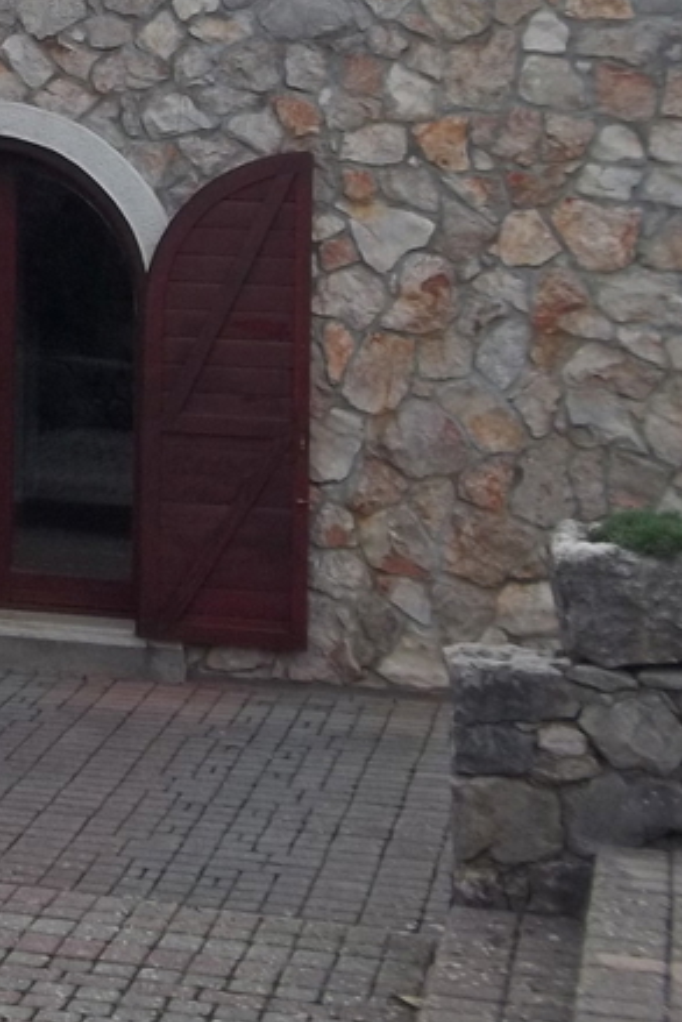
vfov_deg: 21.7
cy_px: 49
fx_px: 2584
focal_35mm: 91
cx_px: -479
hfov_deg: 13.7
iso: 64
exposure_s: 1/60
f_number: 8.8
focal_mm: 5.7
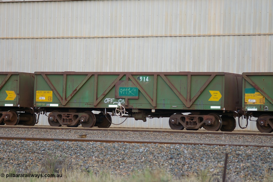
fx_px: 1250
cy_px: 91
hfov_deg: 12.5
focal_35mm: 165
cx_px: 136
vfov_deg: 8.3
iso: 200
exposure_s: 1/125
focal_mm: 110
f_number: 4.5
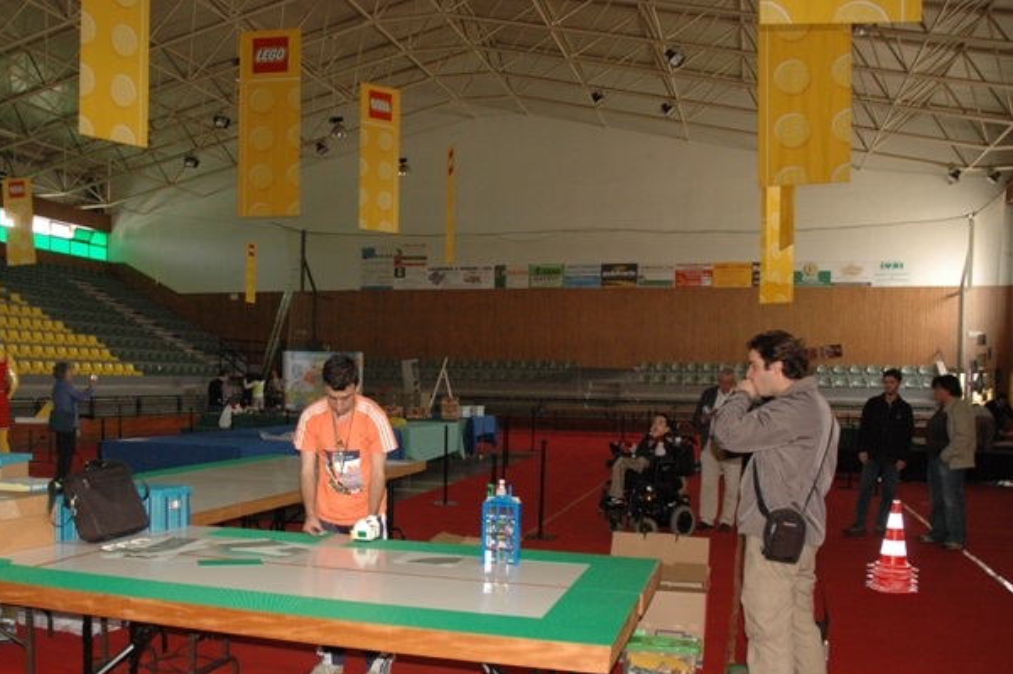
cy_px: 422
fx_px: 1012
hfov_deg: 52.5
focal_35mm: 36
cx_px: 366
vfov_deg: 36.6
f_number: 4
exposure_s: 1/60
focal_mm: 18
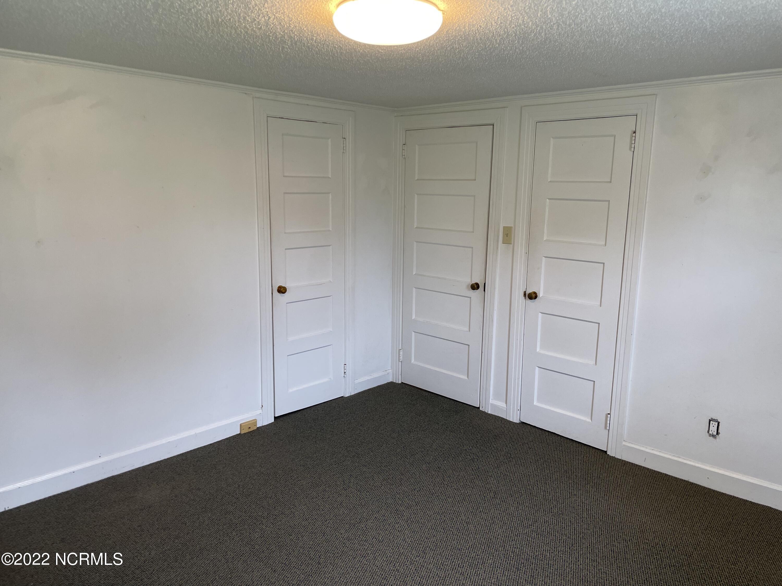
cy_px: 293
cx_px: 391
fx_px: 587
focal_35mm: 26
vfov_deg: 53.1
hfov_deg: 67.3
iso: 100
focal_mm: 4.2
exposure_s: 1/120
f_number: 1.6
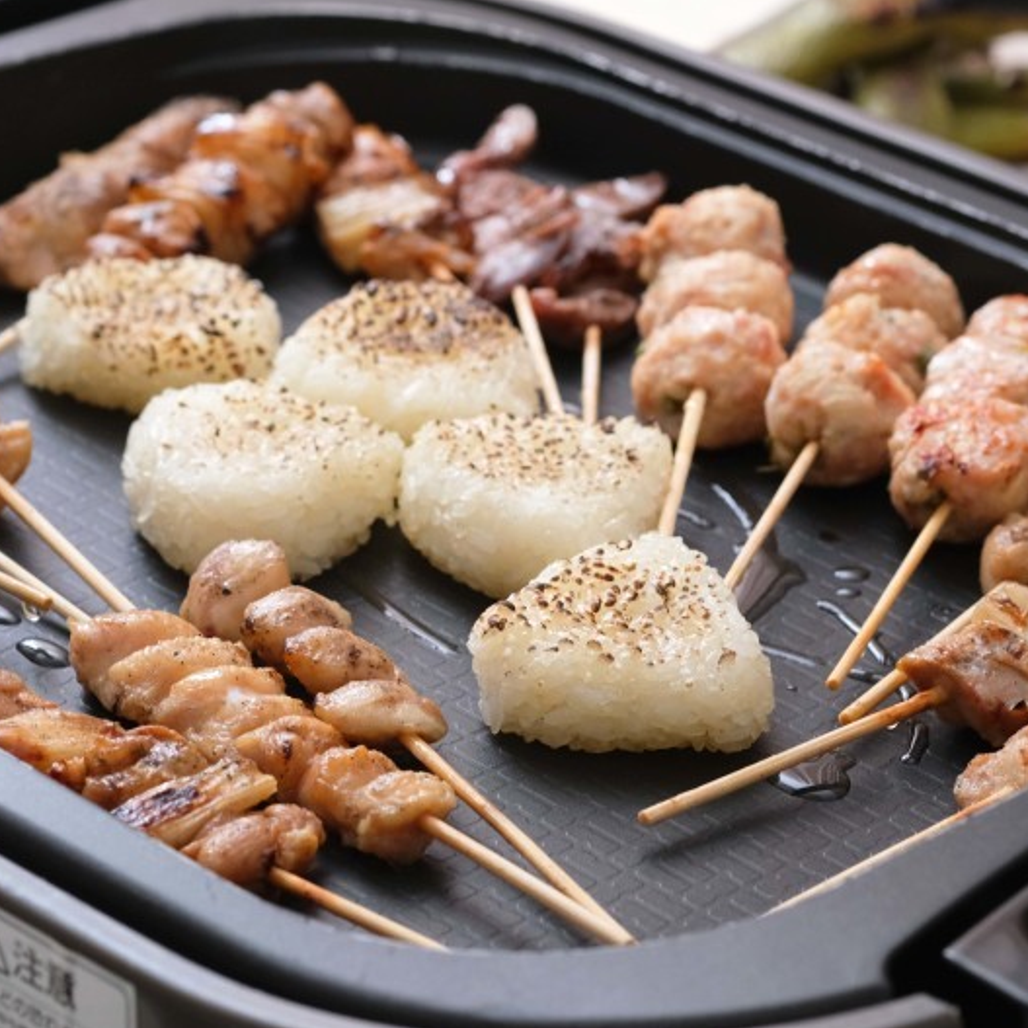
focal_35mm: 116
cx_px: 472
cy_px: 514
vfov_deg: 15.0
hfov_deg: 15.0
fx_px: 3897
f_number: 5.6
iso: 1600
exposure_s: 1/20
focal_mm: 60
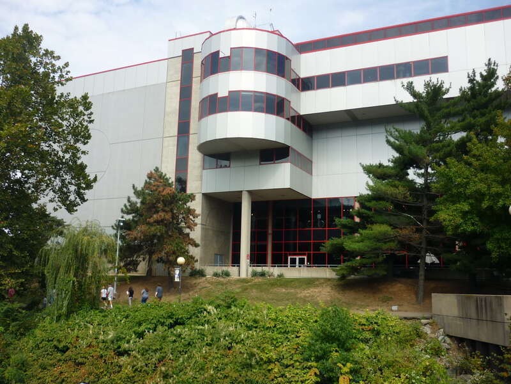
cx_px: 256
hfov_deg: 55.4
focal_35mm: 33
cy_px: 192
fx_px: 487
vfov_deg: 42.9
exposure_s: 1/800
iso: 80
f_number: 2.8
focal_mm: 5.5
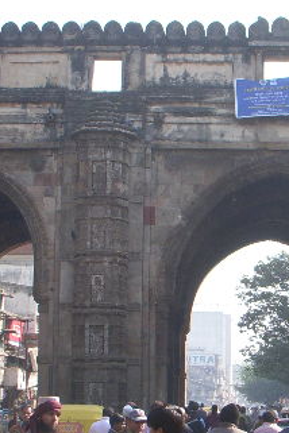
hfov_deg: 14.7
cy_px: 256
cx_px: 303
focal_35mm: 91
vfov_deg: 22.4
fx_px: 1096
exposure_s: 1/400
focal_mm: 6.3
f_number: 3.3
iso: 100
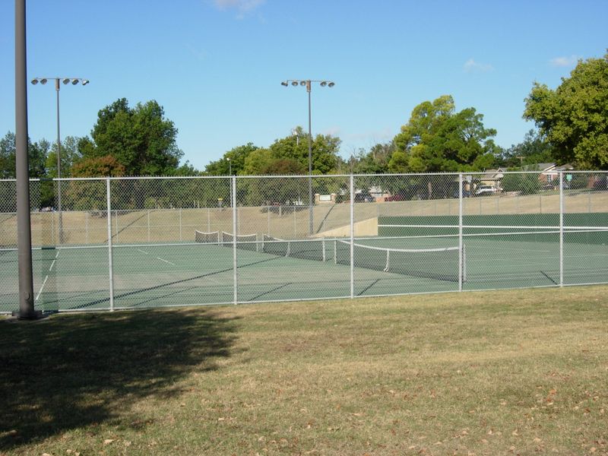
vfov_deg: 28.6
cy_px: 228
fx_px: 896
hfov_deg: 37.5
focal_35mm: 51
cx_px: 304
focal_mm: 10.6
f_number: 5.4
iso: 64
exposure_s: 1/542
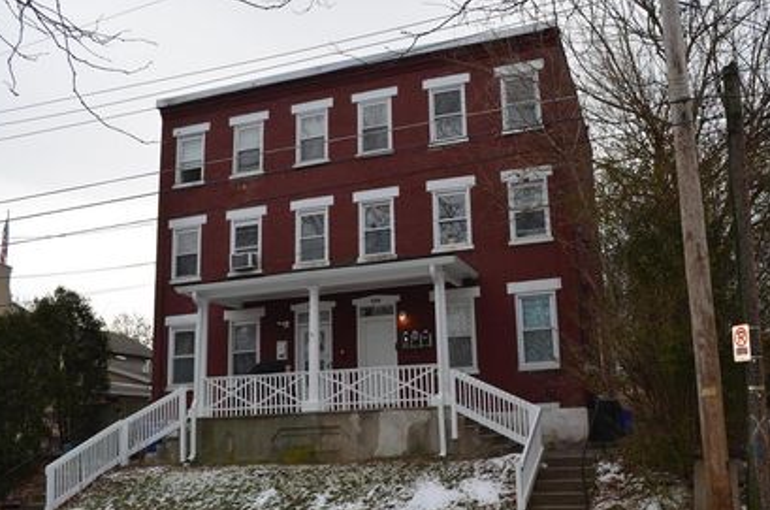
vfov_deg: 39.7
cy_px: 295
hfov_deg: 57.2
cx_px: 416
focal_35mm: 33
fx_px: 704
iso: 100
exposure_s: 1/200
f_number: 5.6
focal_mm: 18
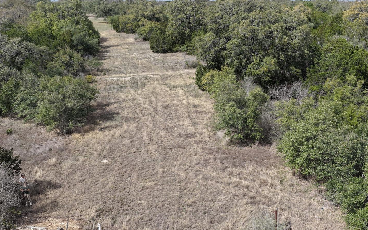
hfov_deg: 47.7
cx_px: 233
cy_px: 127
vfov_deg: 31.2
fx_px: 411
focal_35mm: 41
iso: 160
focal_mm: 14.45
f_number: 2.8
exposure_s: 1/1600
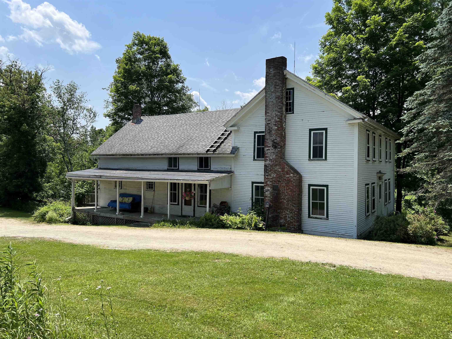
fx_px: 339
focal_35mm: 26
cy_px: 170
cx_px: 226
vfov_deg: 53.1
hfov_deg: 67.3
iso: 50
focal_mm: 5.7
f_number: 1.5
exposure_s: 1/3831
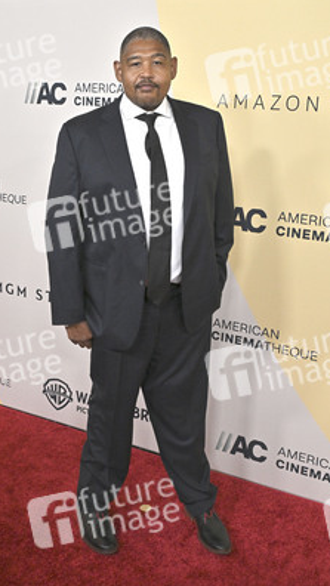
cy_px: 292
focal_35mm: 37
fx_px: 575
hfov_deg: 32.0
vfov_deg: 54.0
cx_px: 147
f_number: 6.3
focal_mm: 35
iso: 2000
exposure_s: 1/320
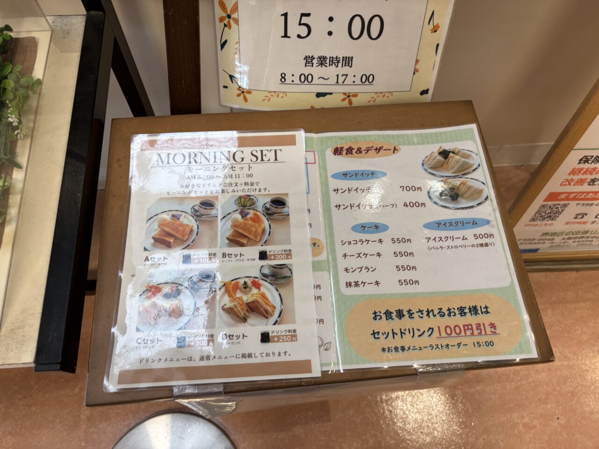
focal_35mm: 26
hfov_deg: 67.3
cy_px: 224
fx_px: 450
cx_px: 300
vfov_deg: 53.1
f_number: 1.6
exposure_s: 1/60
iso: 100
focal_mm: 5.96
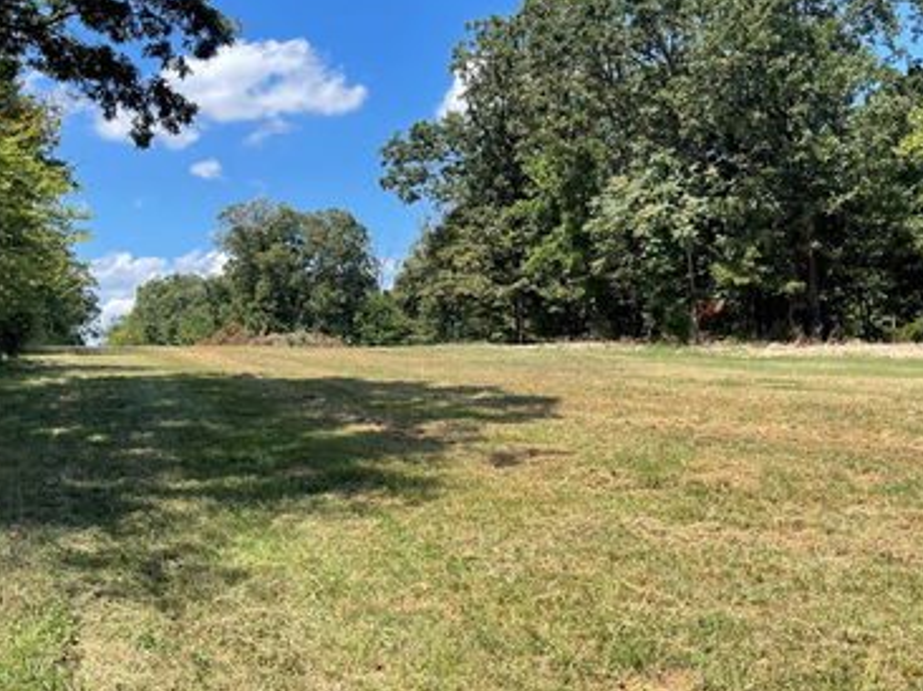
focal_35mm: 35
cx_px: 464
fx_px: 933
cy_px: 378
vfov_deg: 40.6
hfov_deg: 52.7
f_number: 1.6
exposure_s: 1/1642
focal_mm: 5.1
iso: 32
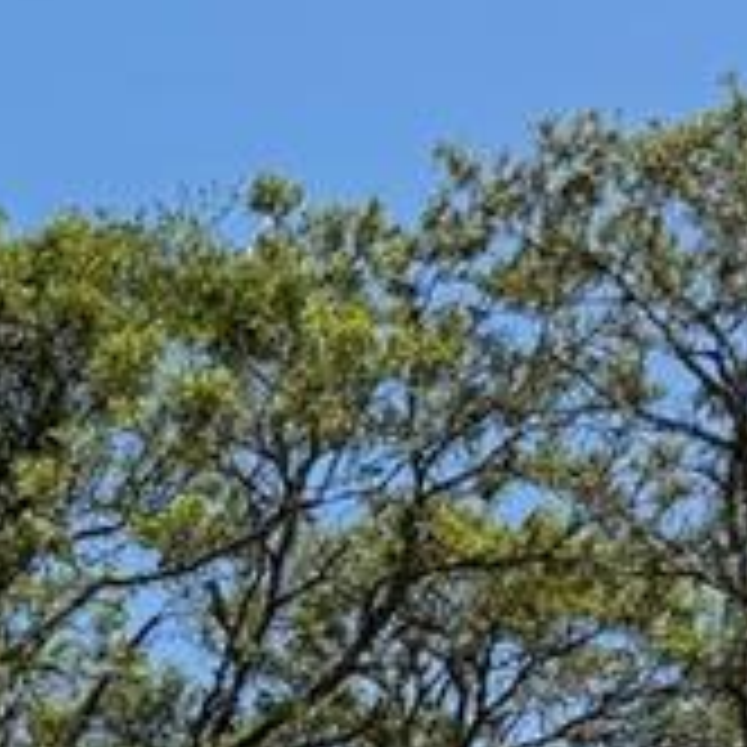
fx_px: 3735
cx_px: -765
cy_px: 1440
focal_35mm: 153
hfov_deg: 10.5
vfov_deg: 10.6
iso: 80
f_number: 1.78
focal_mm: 6.76
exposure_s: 1/3953
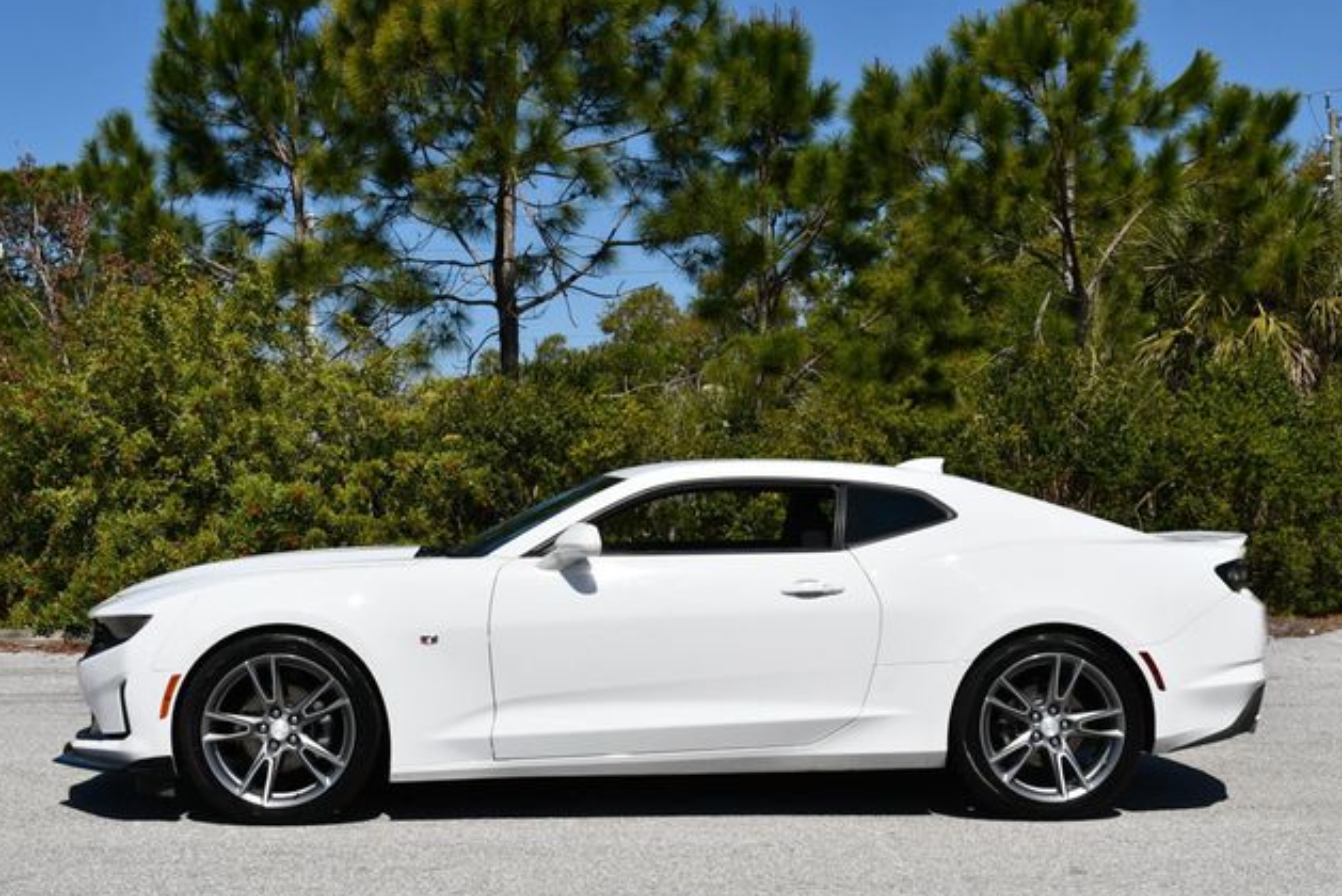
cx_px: 672
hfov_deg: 35.0
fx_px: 2126
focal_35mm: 57
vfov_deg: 23.8
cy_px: 446
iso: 100
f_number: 9
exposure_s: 1/400
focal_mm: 28
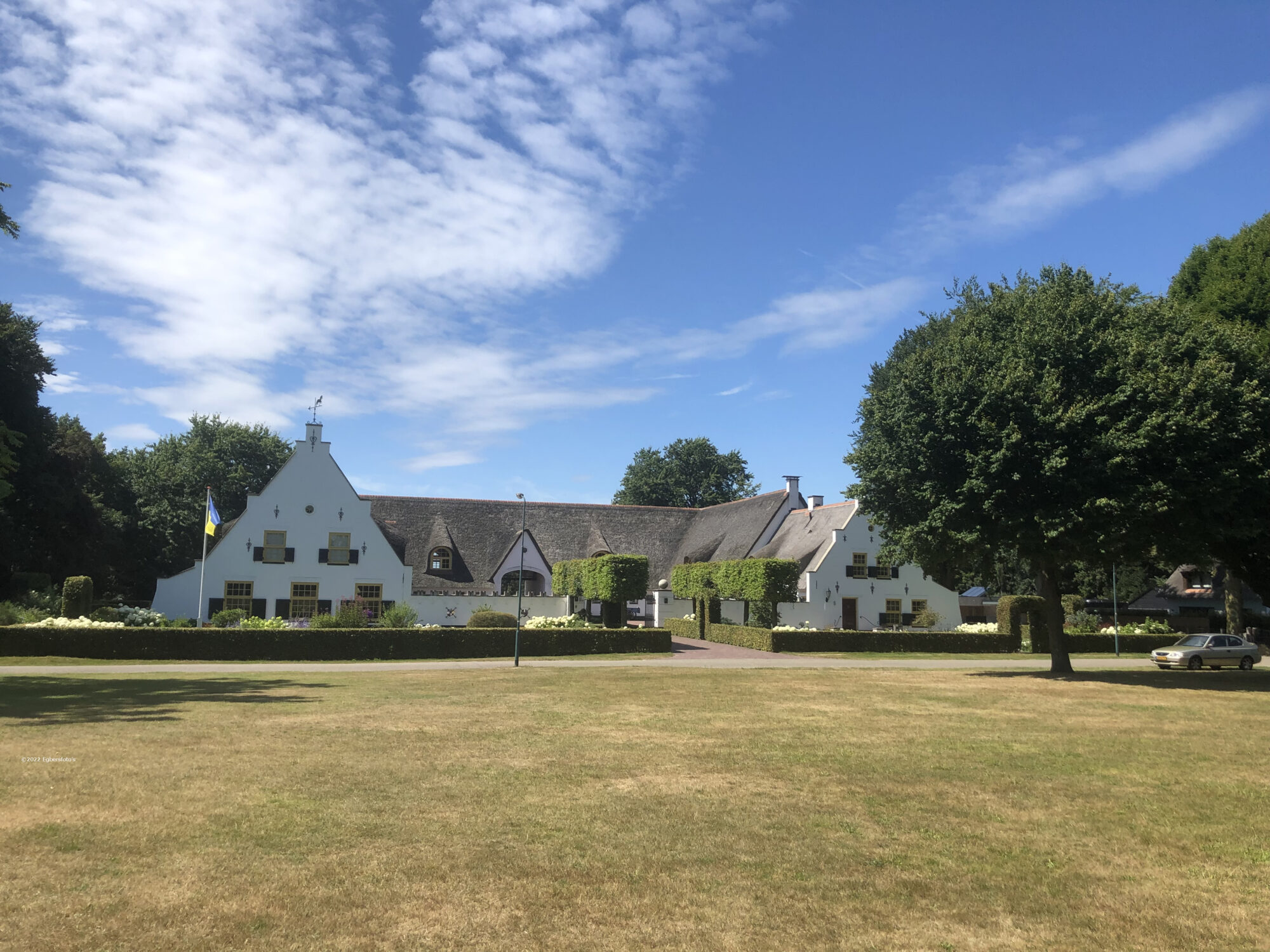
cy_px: 476
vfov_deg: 49.7
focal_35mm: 28
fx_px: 1027
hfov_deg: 63.4
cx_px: 635
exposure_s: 1/2114
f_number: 1.8
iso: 20
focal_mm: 3.99
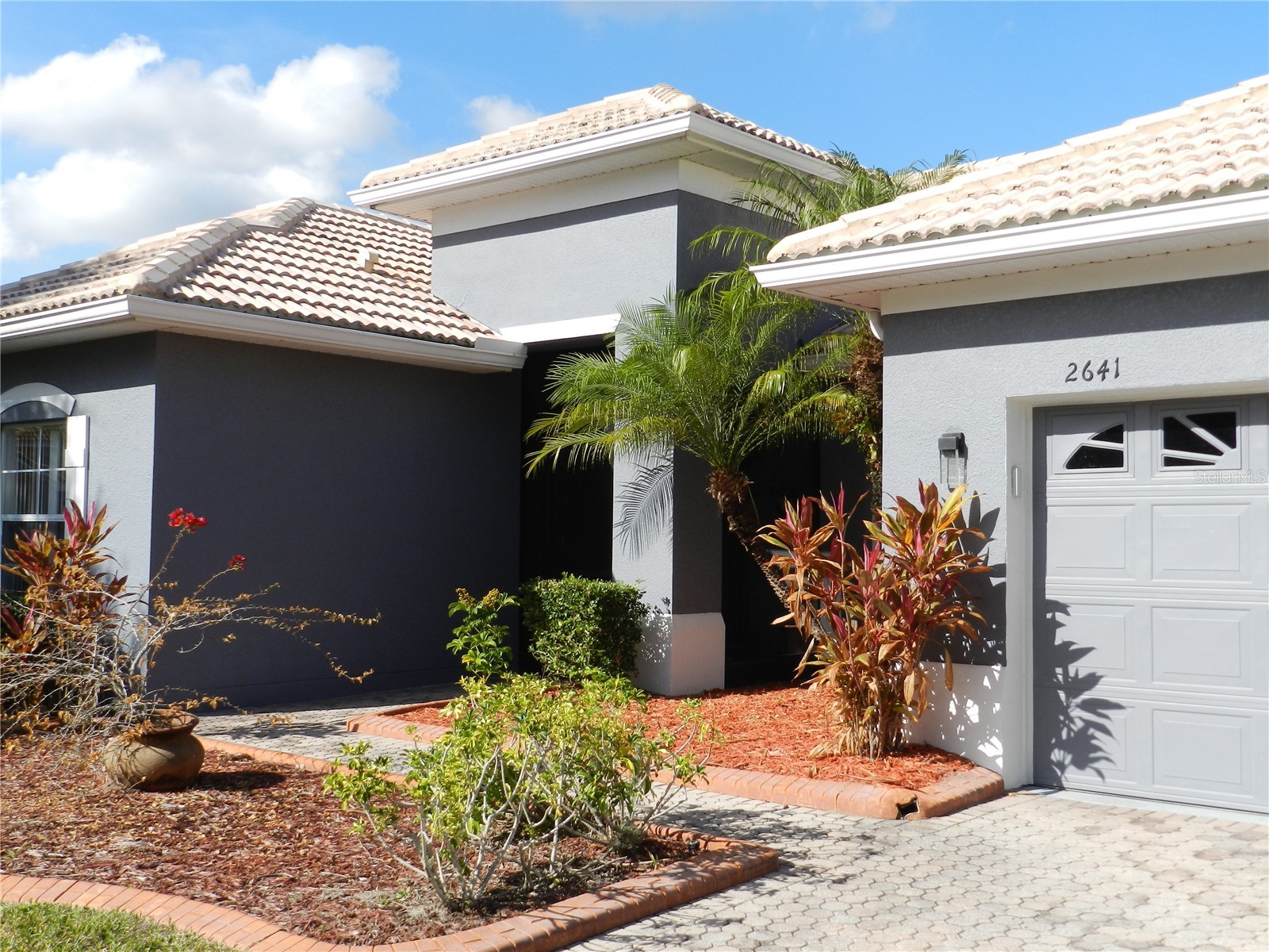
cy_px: 476
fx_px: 1393
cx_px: 634
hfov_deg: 49.0
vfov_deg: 37.7
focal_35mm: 38
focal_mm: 6.7
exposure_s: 1/1000
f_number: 4
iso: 160
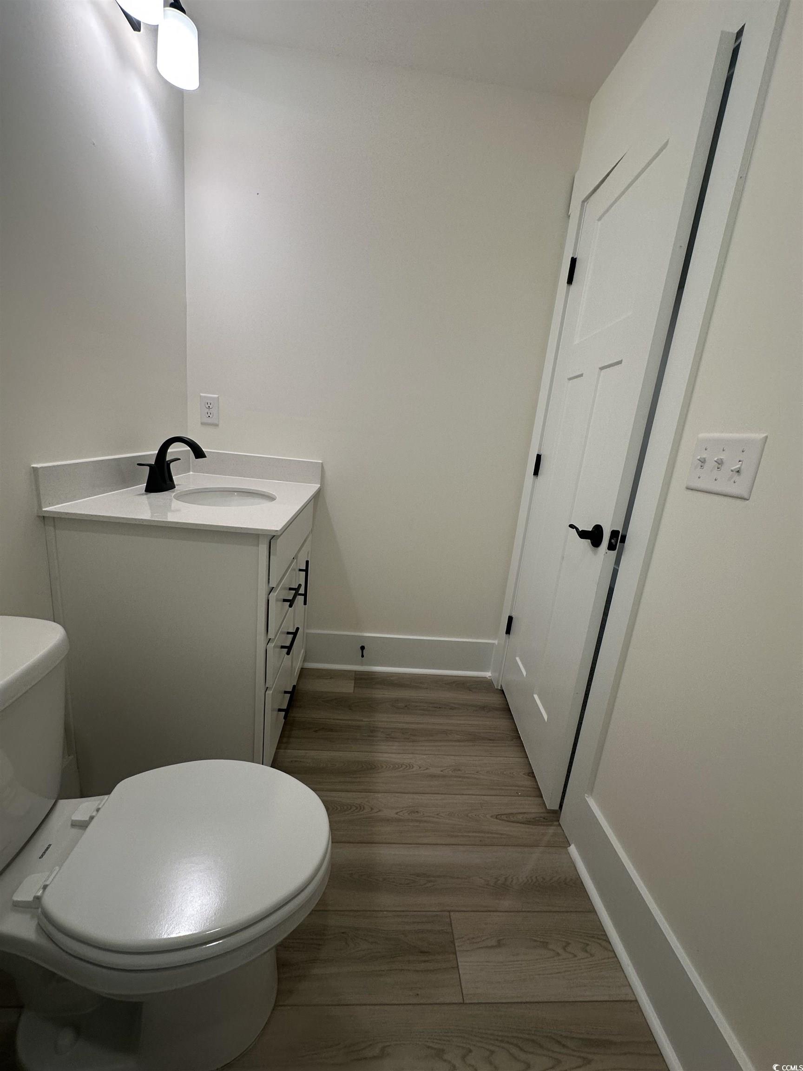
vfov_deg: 102.1
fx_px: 433
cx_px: 402
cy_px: 536
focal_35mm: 14
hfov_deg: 85.7
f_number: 2.2
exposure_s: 1/120
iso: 125
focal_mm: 2.22
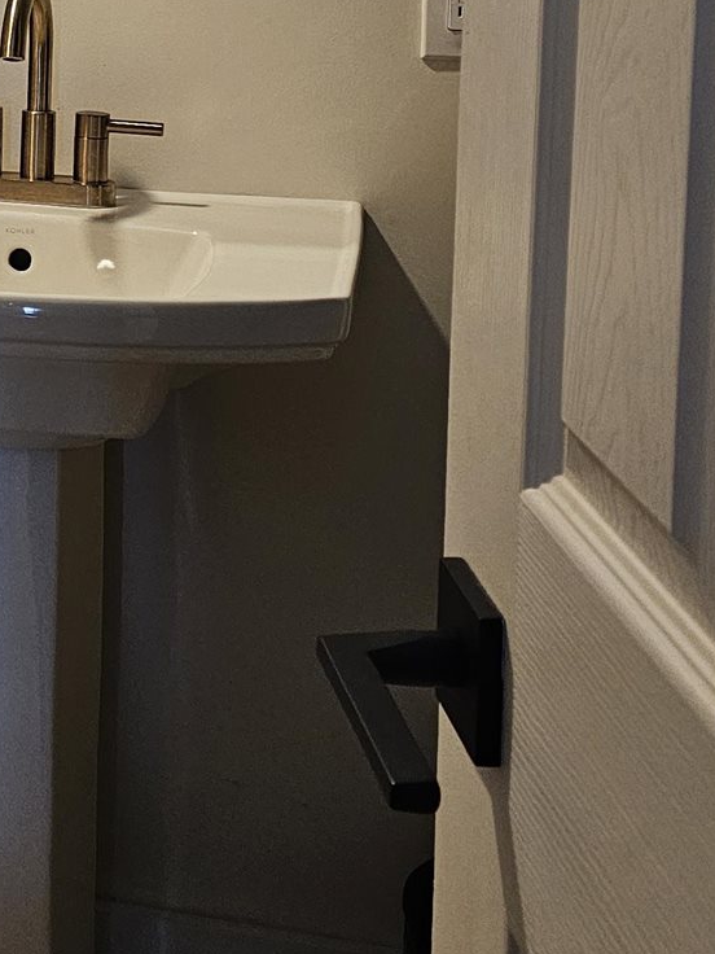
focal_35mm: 72
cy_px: 47
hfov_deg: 19.0
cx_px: -203
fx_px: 1983
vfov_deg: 25.9
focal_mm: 6.3
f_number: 1.7
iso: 320
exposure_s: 1/120
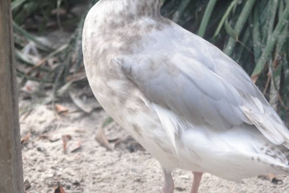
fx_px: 2901
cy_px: 112
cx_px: 185
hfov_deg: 5.7
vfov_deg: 3.8
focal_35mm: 361
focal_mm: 120
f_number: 4.2
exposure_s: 1/320
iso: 400
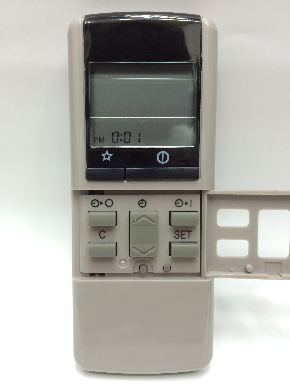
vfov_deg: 61.7
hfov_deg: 48.2
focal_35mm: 29
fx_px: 324
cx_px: 145
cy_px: 194
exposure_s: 1/33
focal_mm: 4.15
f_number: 2.2
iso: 125
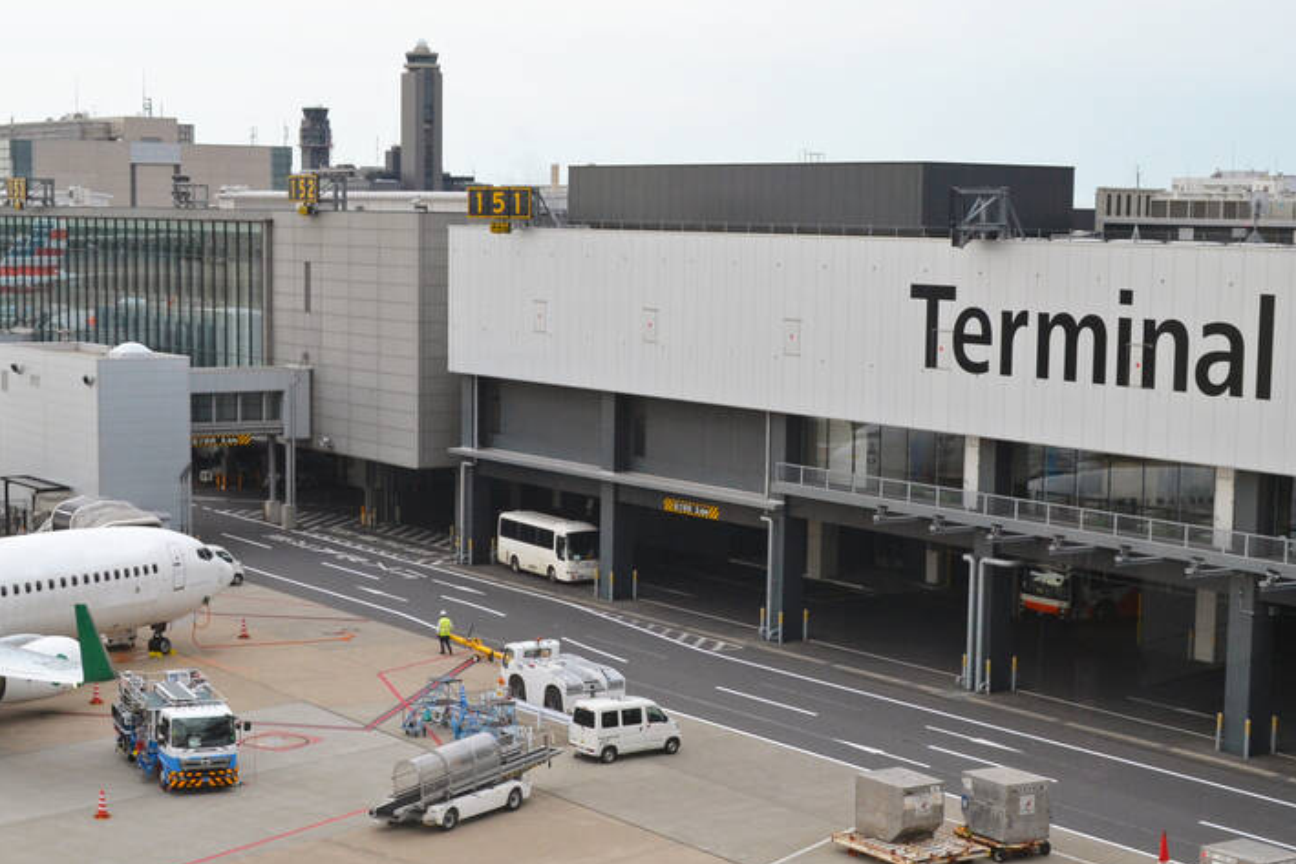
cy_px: 521
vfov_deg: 20.6
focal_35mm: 66
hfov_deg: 30.5
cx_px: 713
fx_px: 2376
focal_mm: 26
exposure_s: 1/320
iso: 400
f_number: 9
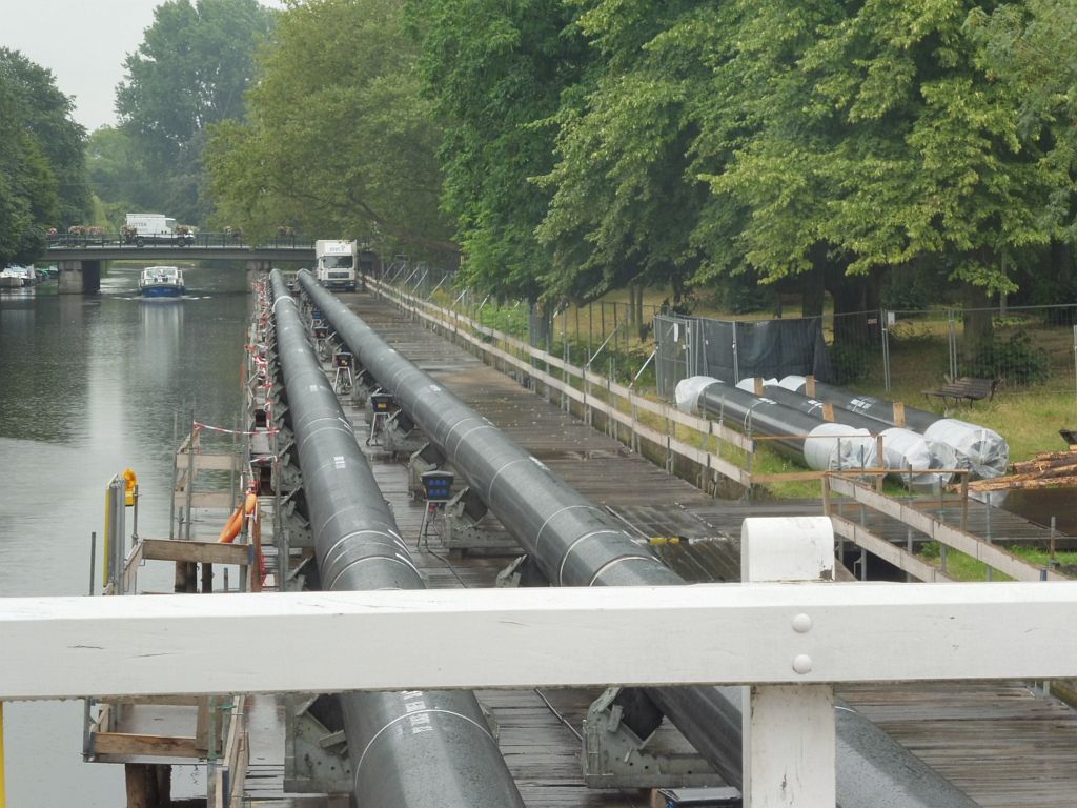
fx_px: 3578
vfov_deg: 12.9
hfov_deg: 17.1
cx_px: 538
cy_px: 404
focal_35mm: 115
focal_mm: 20.6
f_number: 5.3
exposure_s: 1/60
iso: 100
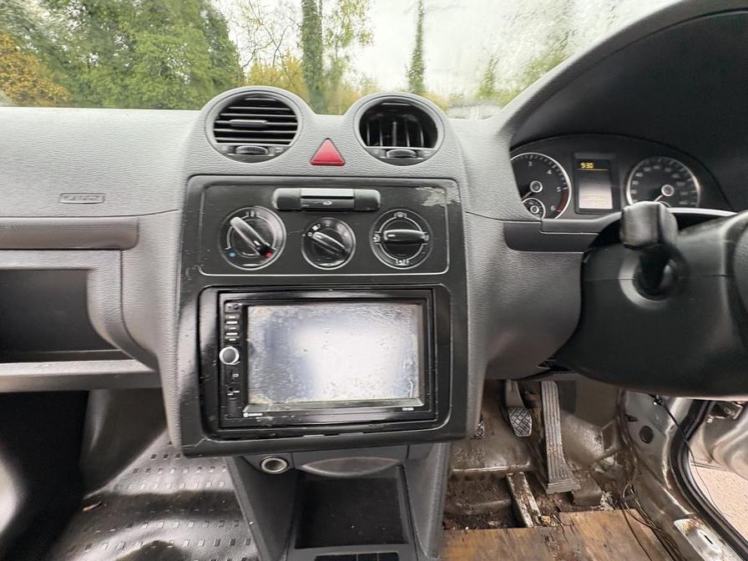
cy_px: 280
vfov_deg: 85.7
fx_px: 303
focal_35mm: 14
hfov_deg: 102.1
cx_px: 374
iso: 200
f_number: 2.2
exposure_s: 1/92
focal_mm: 2.22
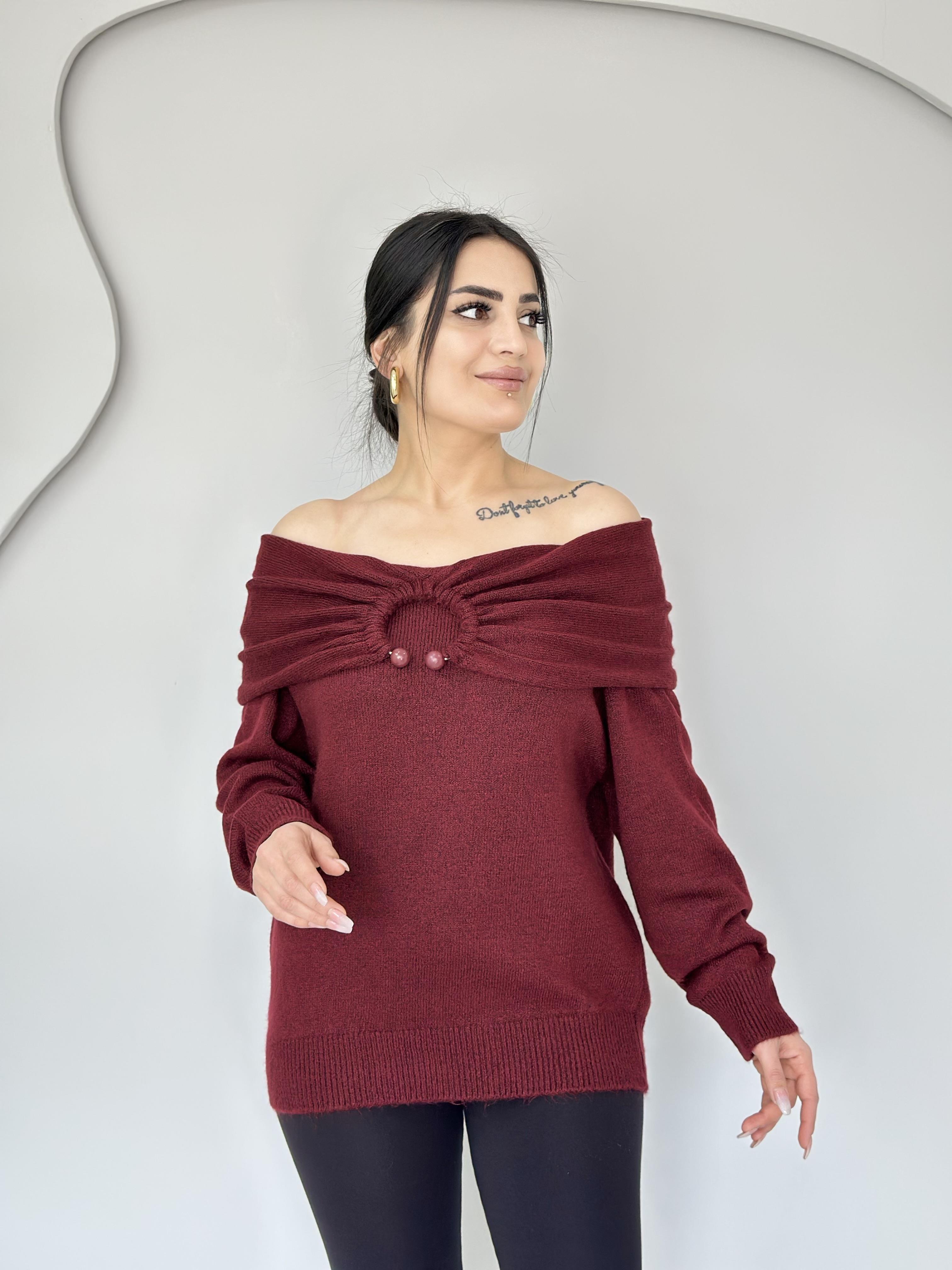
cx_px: 476
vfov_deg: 39.7
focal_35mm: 48
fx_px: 1760
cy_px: 635
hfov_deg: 30.3
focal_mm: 6.86
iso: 80
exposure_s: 1/100
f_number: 1.78
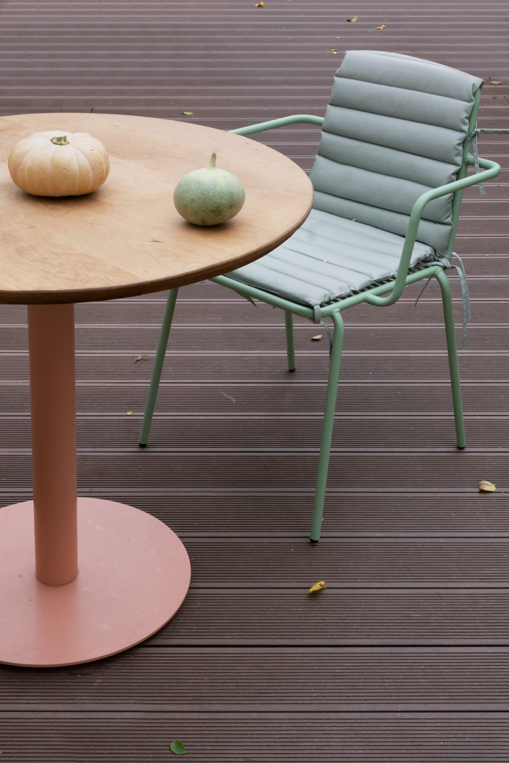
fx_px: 1082
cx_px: 254
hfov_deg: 26.5
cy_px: 382
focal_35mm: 51
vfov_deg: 38.9
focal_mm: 34.3
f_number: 16
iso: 400
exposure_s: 1/15
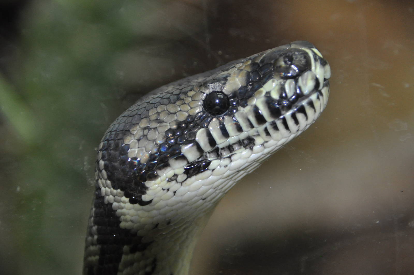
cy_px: 138
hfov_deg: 7.9
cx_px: 207
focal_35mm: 262
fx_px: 3015
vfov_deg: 5.2
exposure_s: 1/60
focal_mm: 175
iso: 1000
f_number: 5.6
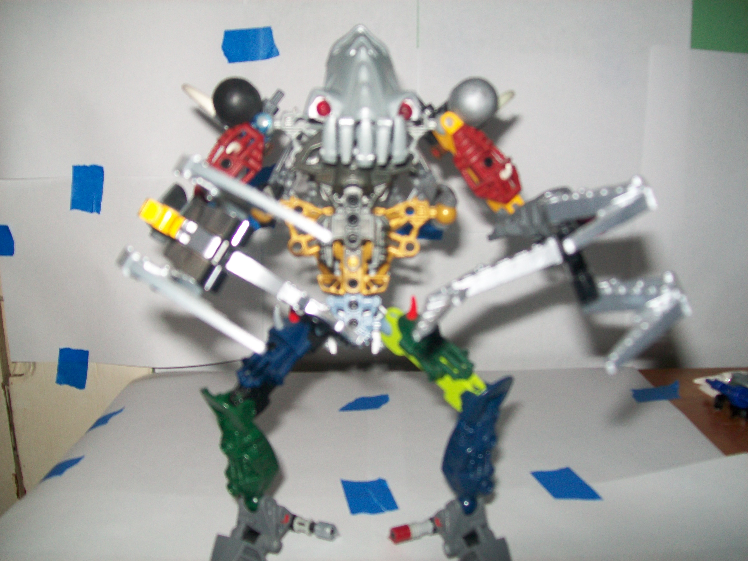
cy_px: 280
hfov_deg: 51.4
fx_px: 778
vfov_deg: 39.7
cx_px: 374
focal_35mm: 36
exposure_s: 1/125
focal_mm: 6
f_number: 2.7
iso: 64
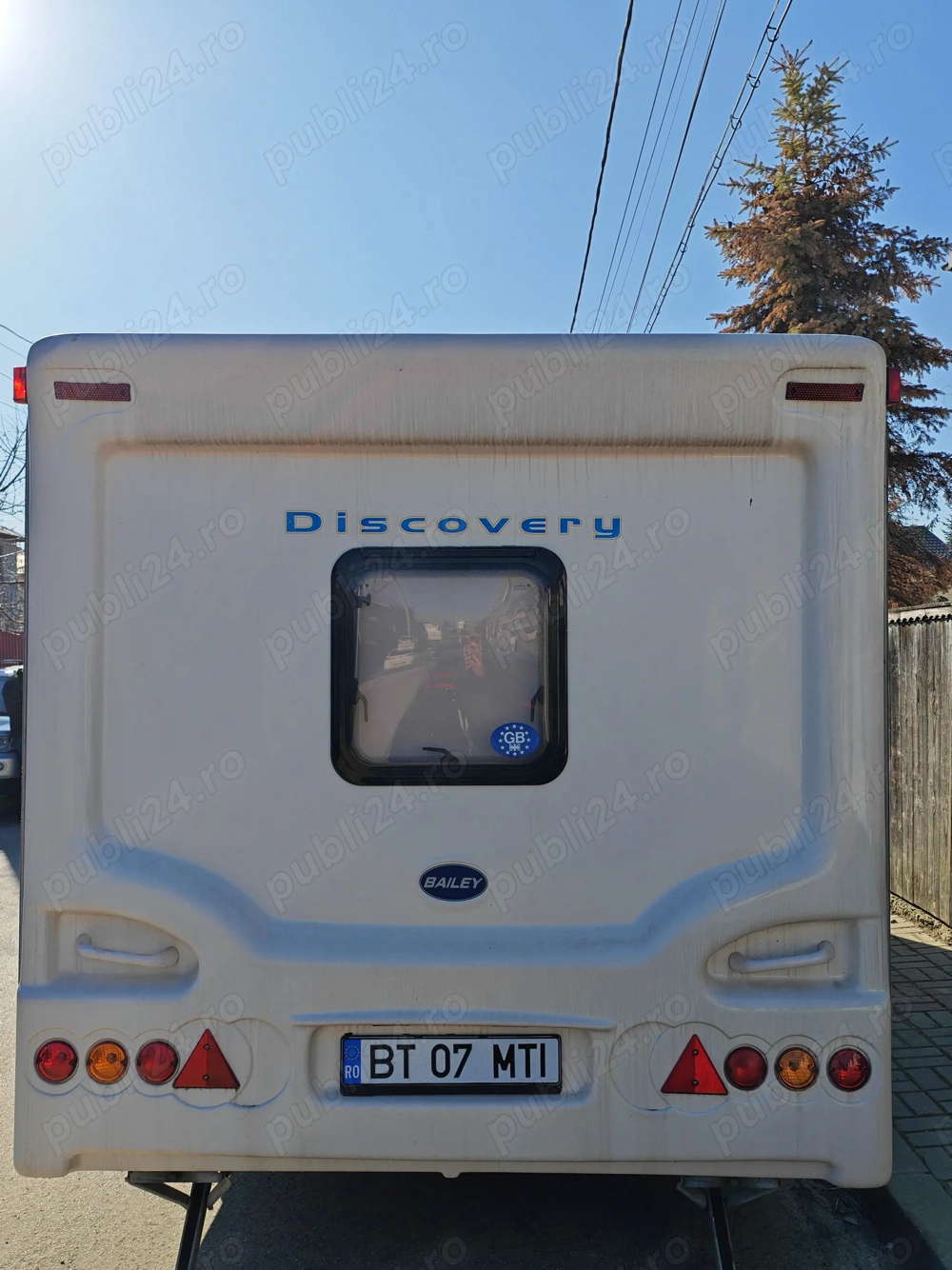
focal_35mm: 30
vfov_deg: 60.0
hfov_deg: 46.8
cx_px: 476
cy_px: 635
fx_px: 1100
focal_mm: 6.12
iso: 50
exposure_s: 1/2000
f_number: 1.9
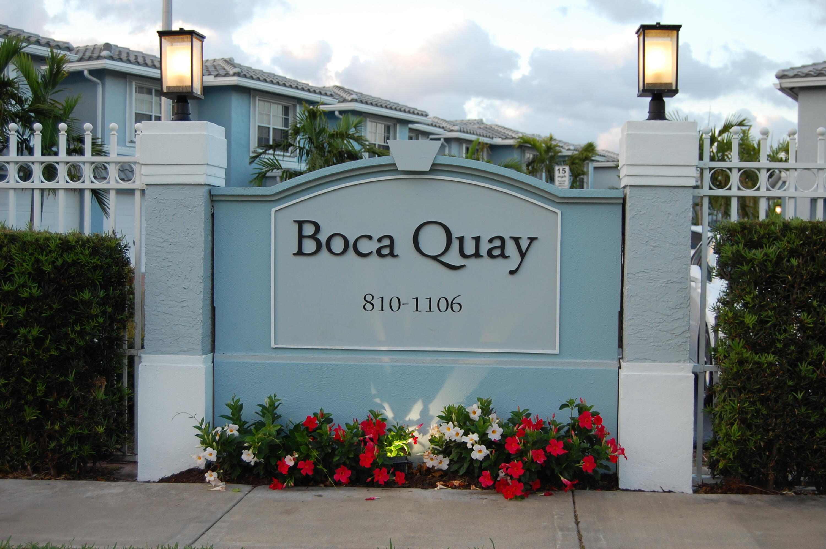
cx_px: 413
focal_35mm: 46
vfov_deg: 28.9
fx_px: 1066
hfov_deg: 42.4
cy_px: 274
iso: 280
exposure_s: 1/125
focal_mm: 31
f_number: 5.6
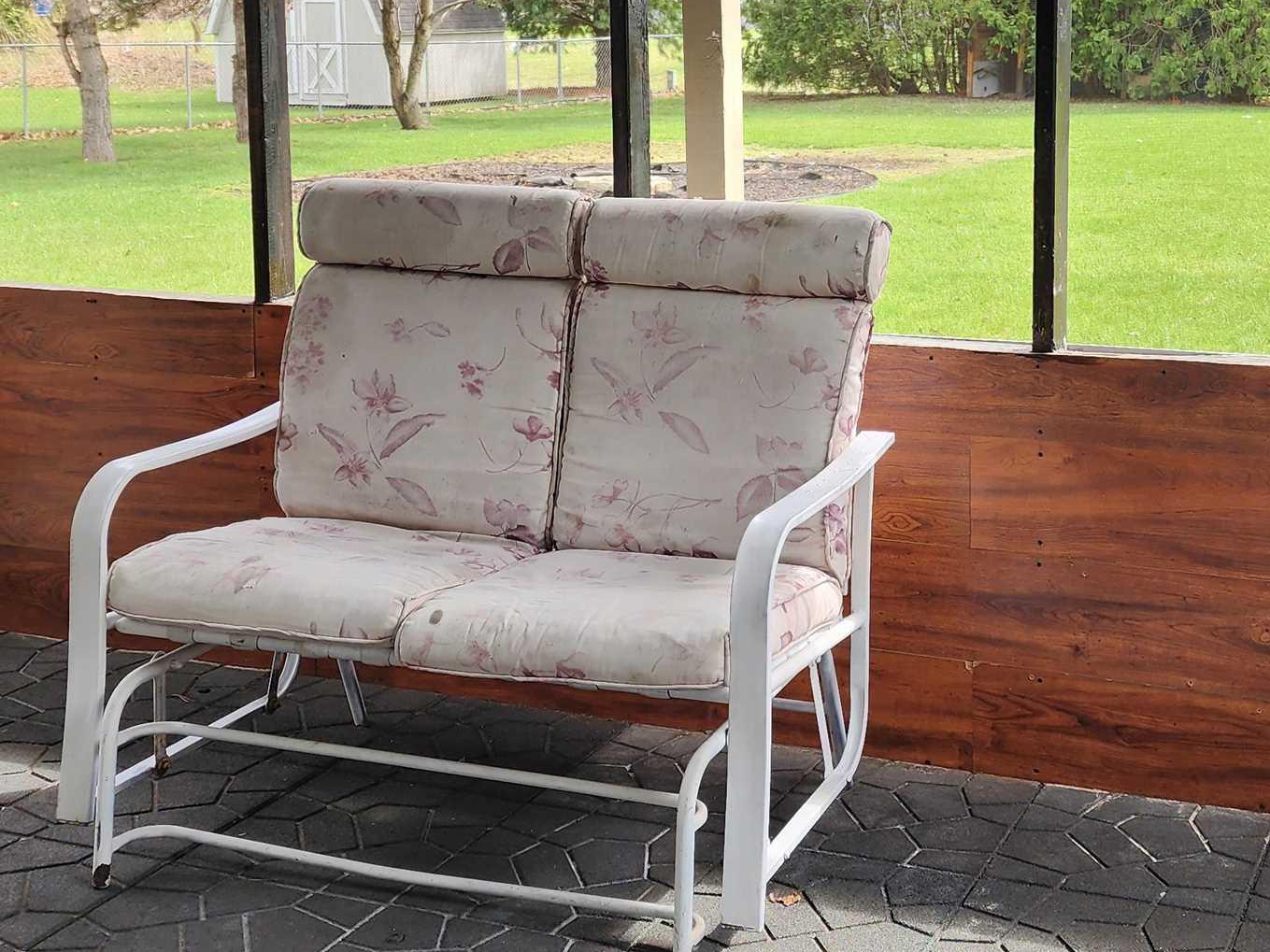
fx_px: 1908
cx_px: 837
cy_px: 236
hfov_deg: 36.5
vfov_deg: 27.6
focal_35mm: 52
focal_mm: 6.4
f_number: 1.8
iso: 25
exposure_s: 1/180
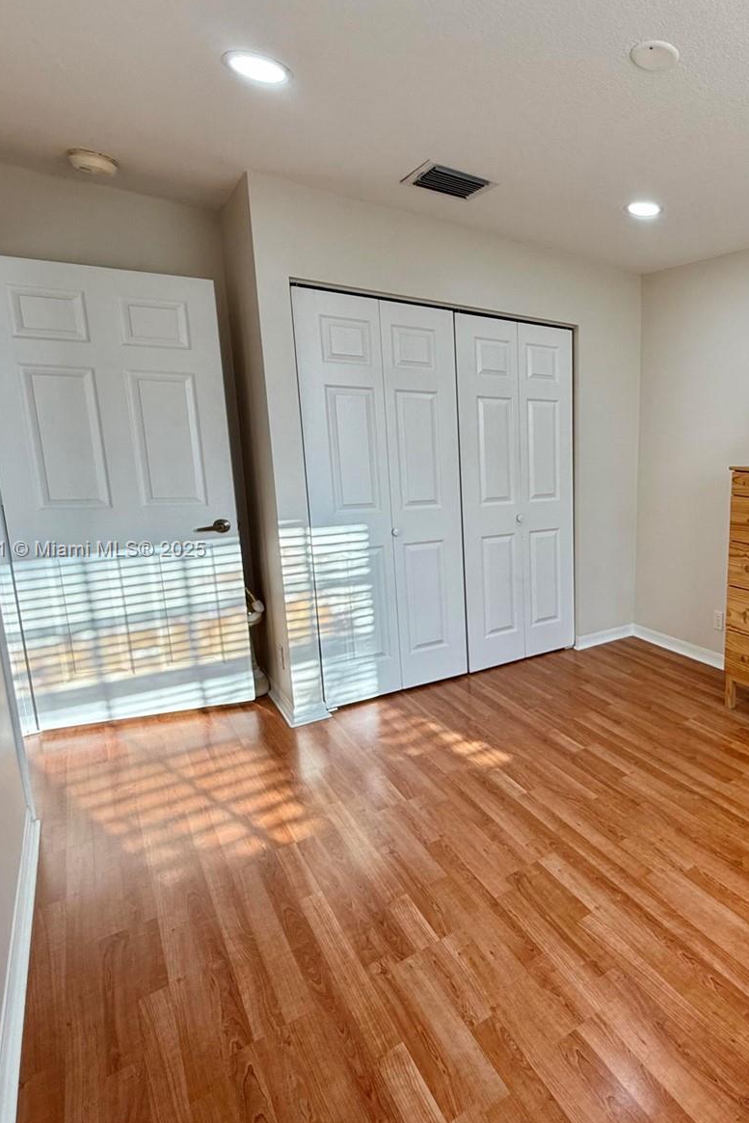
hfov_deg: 54.3
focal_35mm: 20
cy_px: 550
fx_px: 624
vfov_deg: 84.0
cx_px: 668
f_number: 2.2
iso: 80
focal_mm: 2.22
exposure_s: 1/120
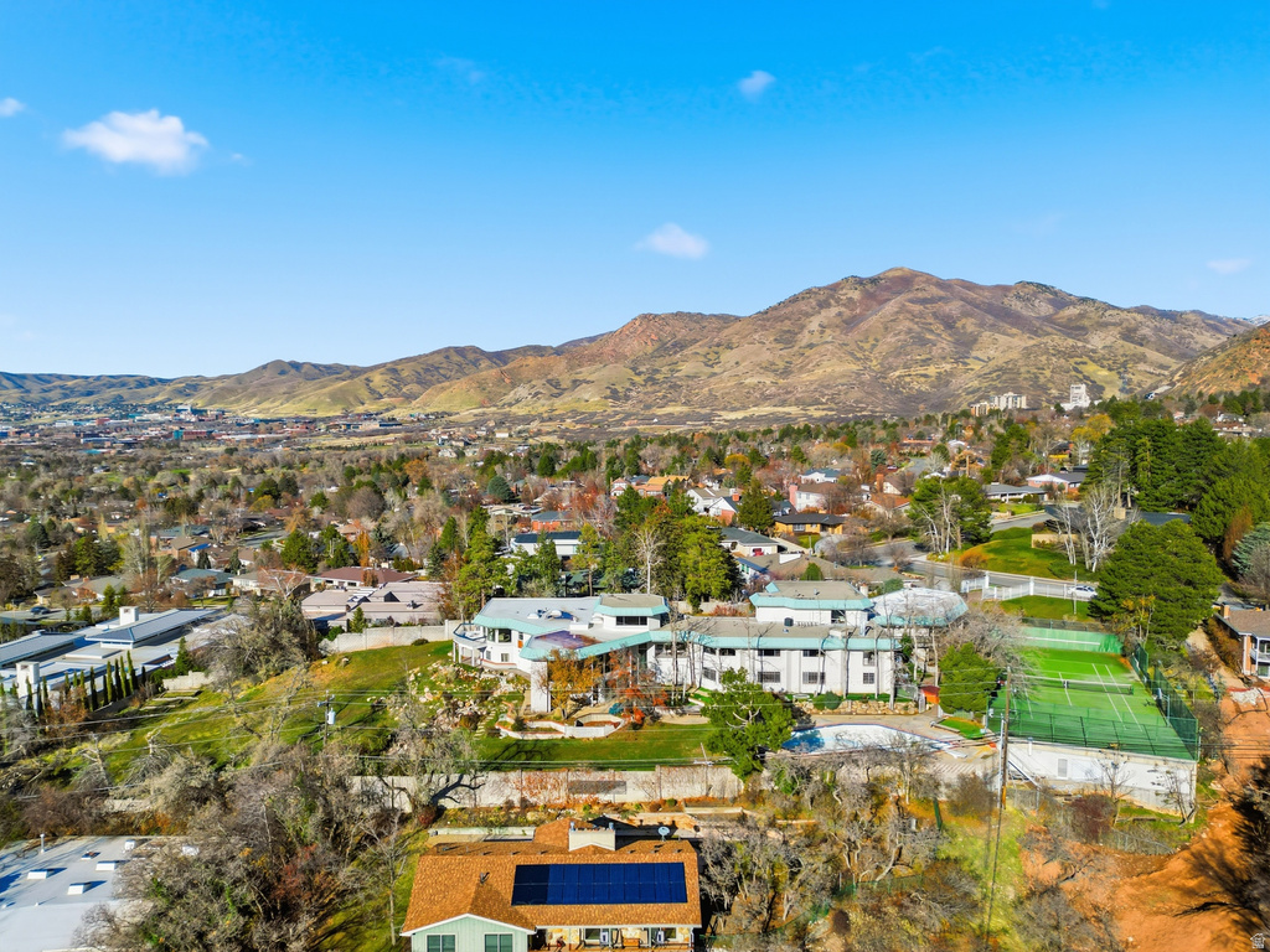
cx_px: 635
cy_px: 476
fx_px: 881
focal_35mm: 24
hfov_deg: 71.6
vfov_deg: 56.8
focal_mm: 6.7
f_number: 1.7
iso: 120
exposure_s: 1/5000
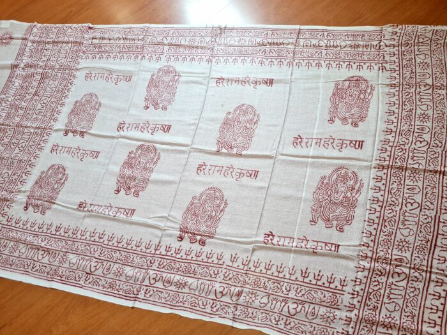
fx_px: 336
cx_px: 224
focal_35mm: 26
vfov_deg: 53.1
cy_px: 168
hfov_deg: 67.3
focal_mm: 5.4
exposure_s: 1/120
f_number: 1.8
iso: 320
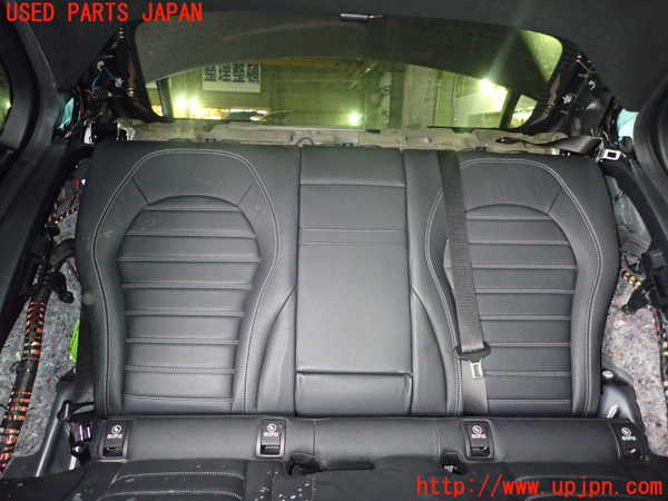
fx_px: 482
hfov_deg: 69.4
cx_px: 334
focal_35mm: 25
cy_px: 250
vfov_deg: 54.9
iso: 640
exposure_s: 1/30
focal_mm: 4.5
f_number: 2
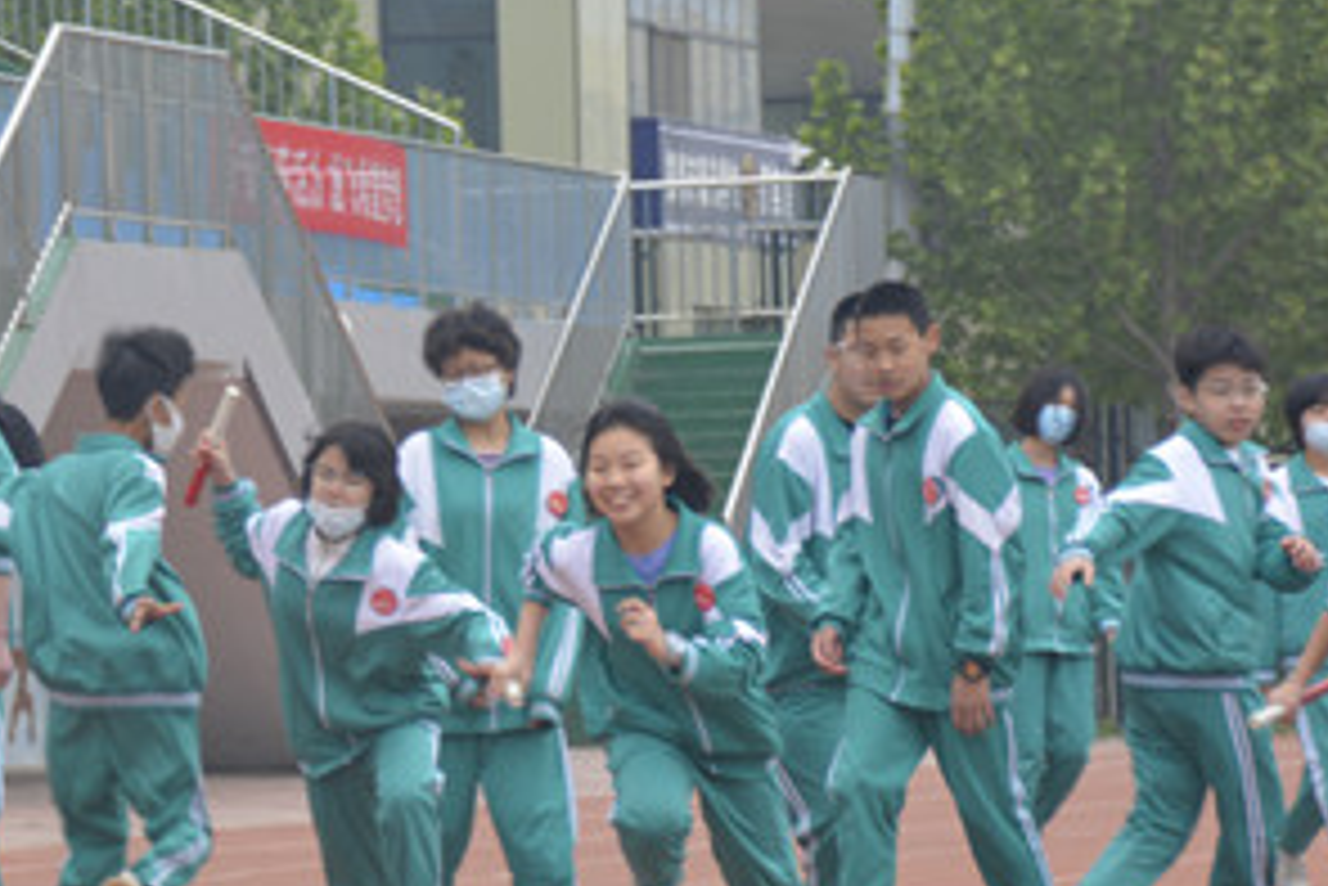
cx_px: 315
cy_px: 621
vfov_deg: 4.3
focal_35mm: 320
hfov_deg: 6.4
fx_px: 11810
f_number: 6.3
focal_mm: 105
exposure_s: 1/160
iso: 200
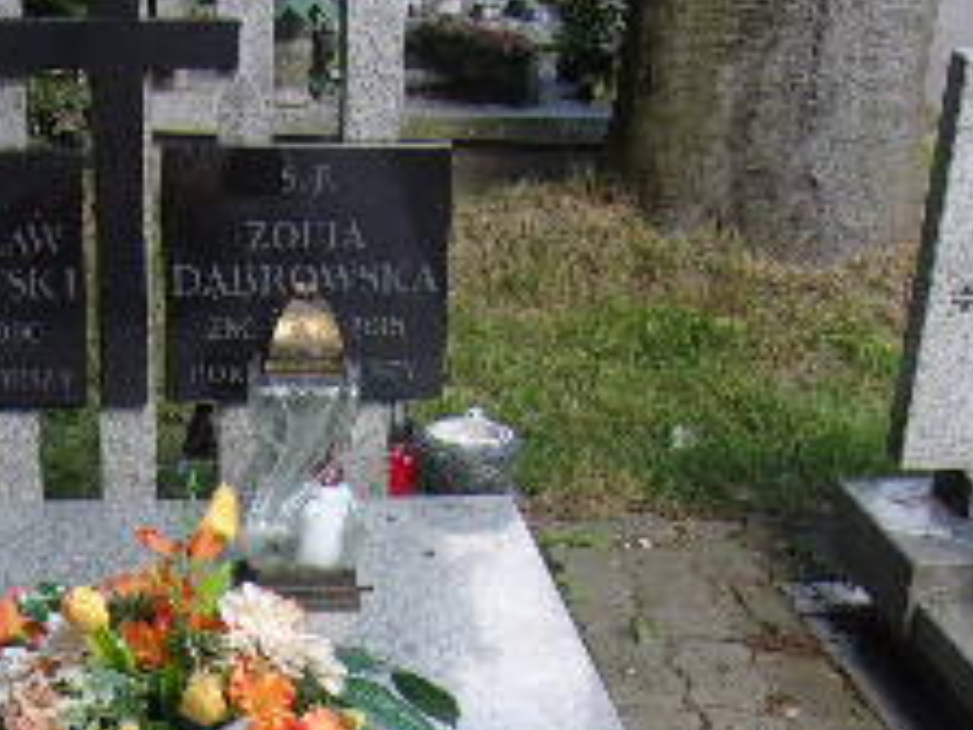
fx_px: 2164
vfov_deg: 18.3
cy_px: 830
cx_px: 261
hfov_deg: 25.1
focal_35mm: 77
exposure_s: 1/220
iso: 80
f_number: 3
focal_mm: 4.9
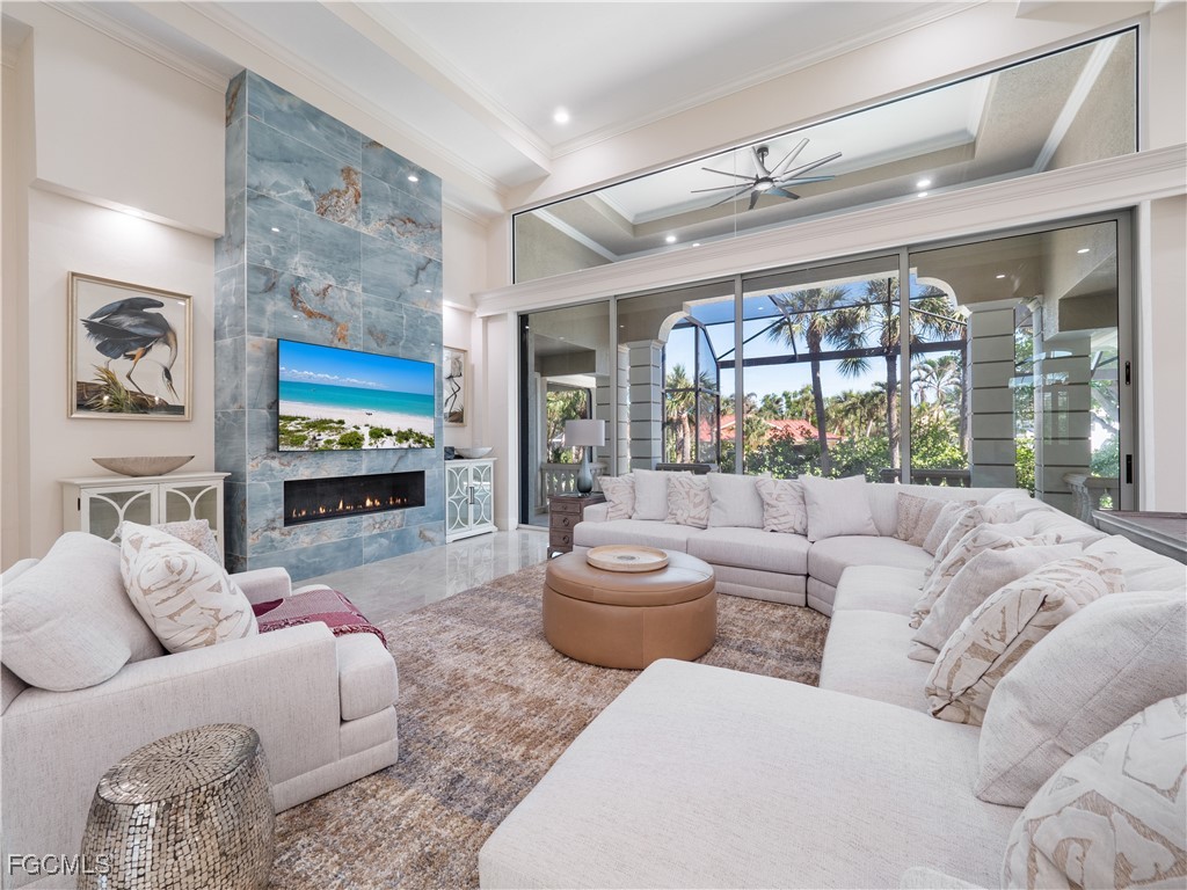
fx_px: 480
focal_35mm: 14
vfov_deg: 85.7
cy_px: 445
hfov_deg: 102.1
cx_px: 594
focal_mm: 7
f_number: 7.1
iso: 200
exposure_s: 1/6
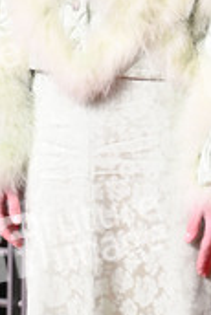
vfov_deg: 7.2
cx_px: 125
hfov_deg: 4.9
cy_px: -35
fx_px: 2483
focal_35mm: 283
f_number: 5.6
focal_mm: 122
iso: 6400
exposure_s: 1/250
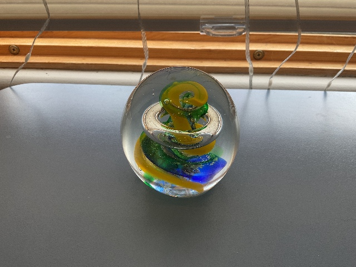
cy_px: 134
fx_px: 298
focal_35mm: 29
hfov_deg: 61.7
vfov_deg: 48.2
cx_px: 178
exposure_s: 1/120
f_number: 1.8
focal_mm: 3
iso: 50
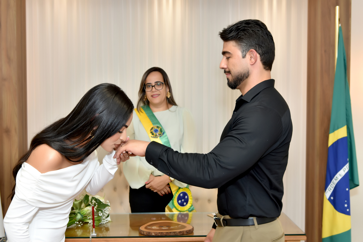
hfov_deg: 41.1
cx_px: 182
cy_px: 121
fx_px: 484
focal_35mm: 48
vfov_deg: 28.1
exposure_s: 1/80
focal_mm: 32
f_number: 5
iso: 640
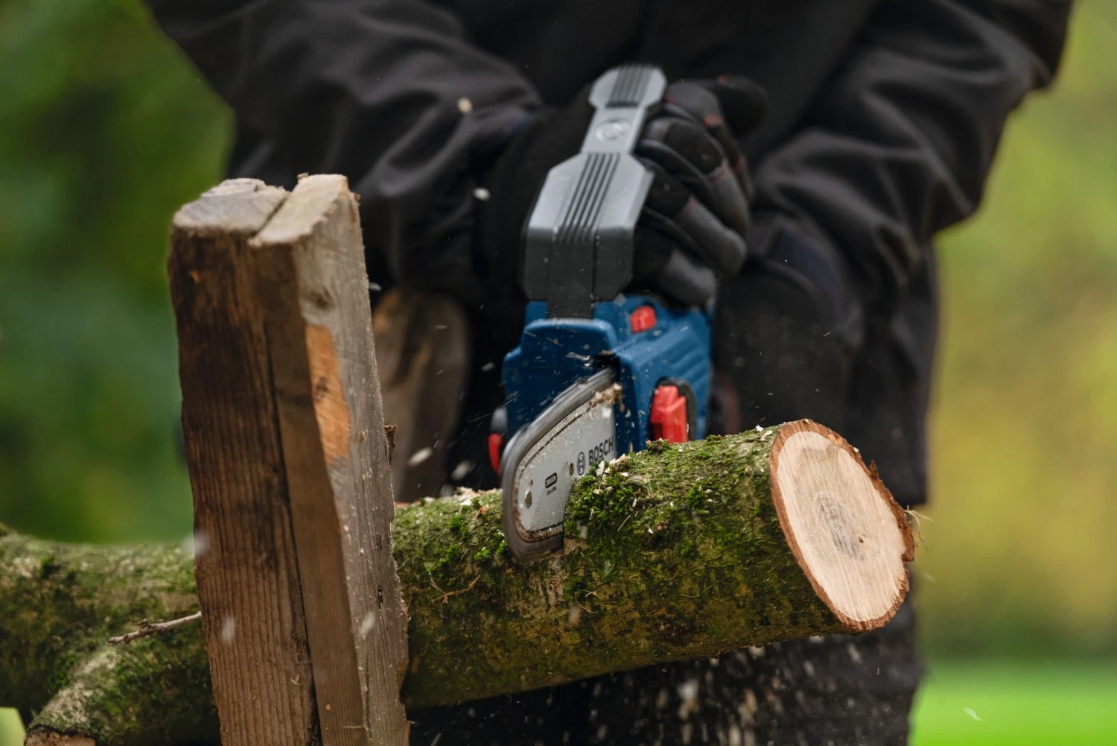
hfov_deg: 16.9
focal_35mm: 121
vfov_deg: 11.3
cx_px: 558
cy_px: 373
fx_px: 3755
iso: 1600
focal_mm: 121
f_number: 2.8
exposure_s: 1/200
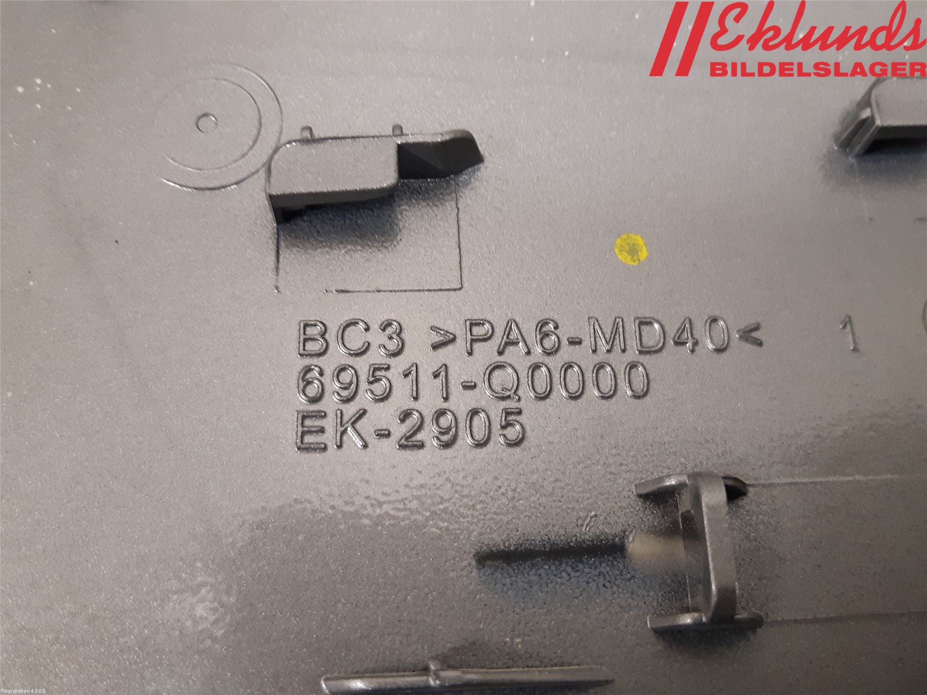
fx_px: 696
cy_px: 348
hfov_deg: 67.3
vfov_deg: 53.1
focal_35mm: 26
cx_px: 464
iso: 250
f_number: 1.7
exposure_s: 1/33
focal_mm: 3.93
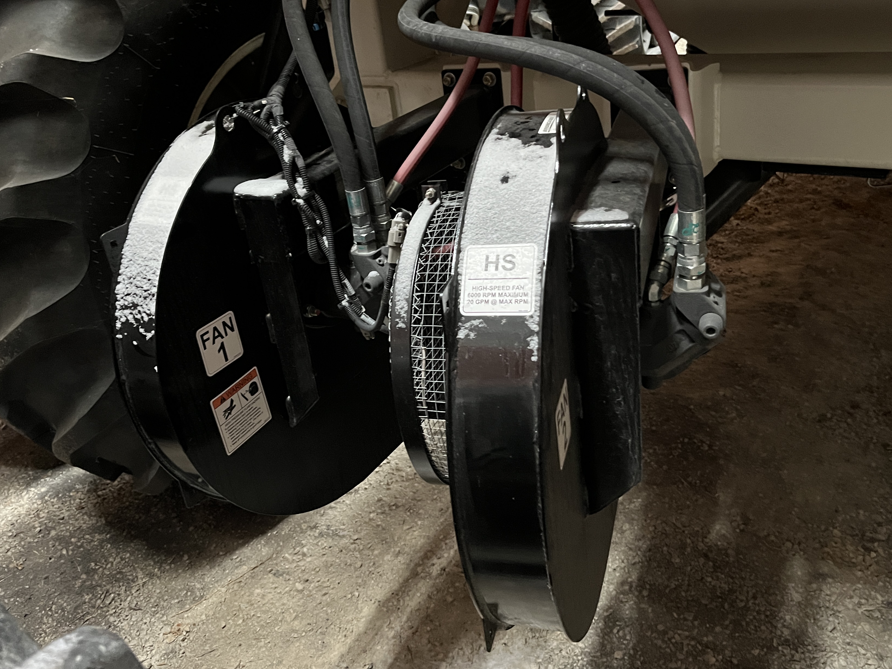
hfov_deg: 56.8
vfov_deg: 44.1
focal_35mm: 32
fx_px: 825
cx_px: 433
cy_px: 294
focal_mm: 5.1
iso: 640
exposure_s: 1/30
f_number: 1.6
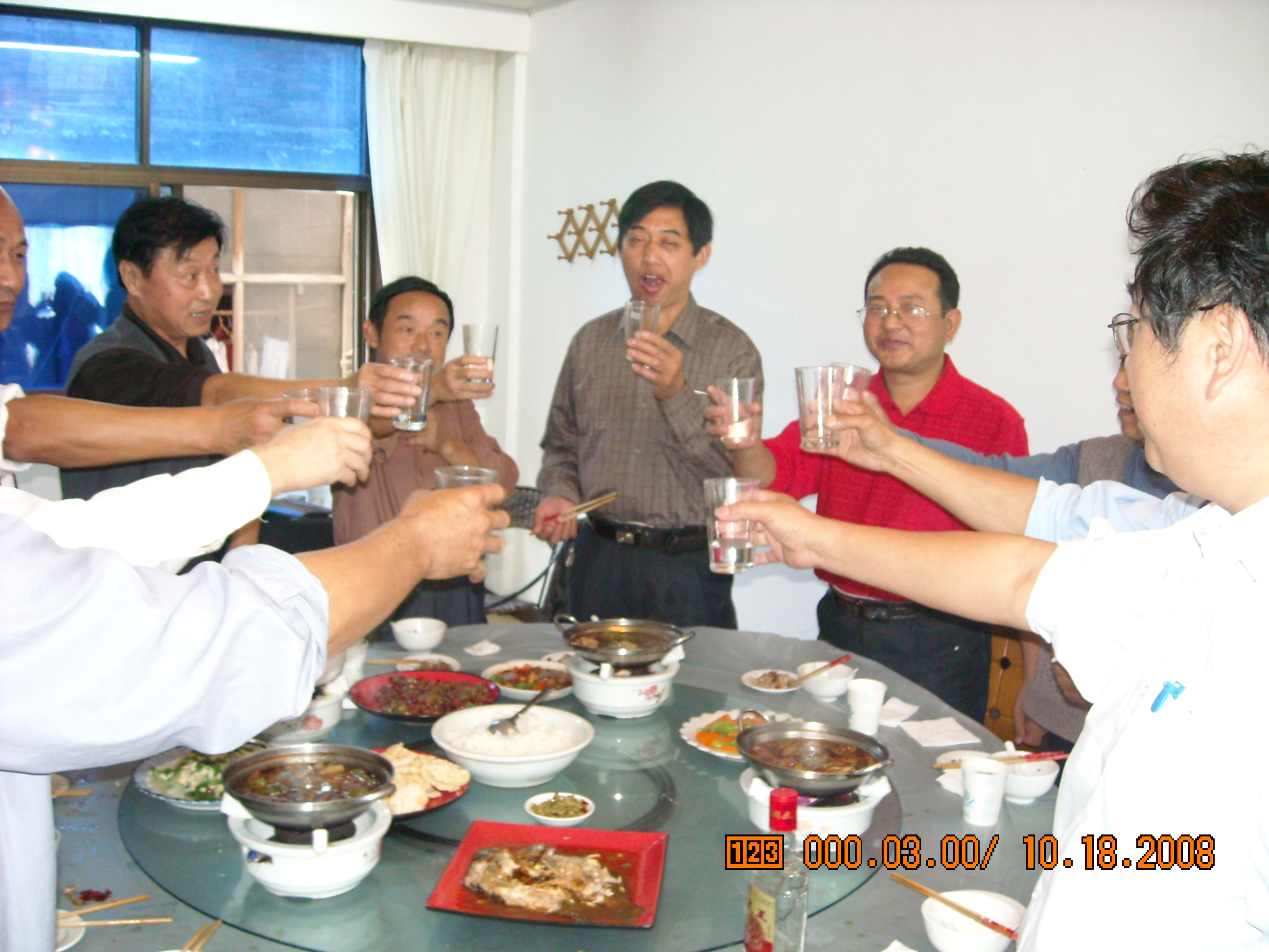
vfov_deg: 40.7
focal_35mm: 35
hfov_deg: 52.6
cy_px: 476
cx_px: 634
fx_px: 1283
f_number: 2.8
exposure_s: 1/30
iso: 400
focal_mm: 5.7
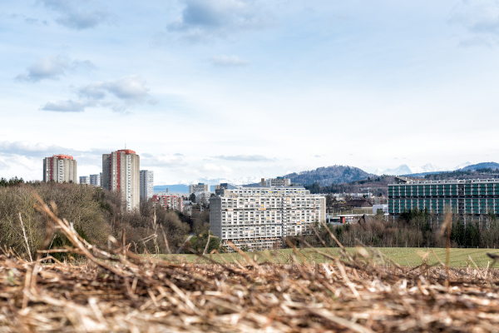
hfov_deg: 39.6
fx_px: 693
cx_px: 250
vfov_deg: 27.0
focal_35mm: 50
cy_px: 166
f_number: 5
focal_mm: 50
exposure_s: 1/1000
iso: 100
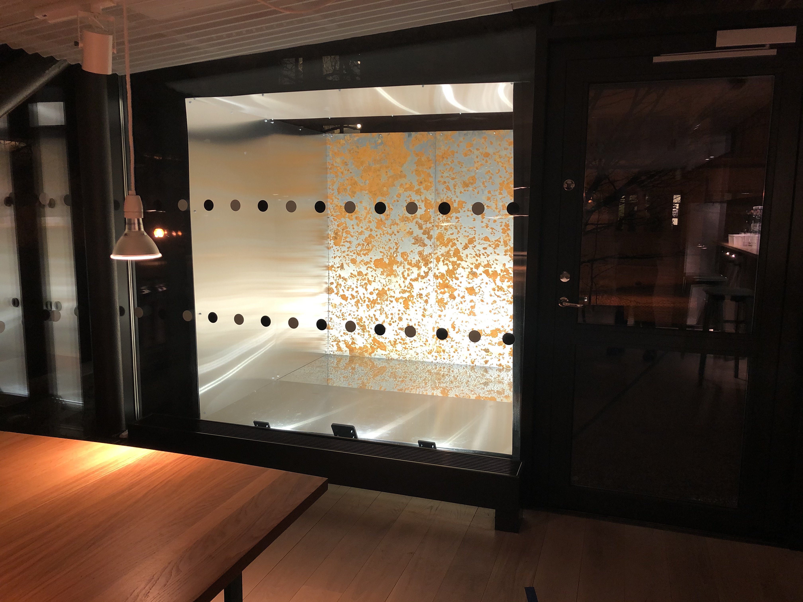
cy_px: 301
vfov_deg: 49.7
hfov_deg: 63.4
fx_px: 650
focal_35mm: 28
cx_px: 402
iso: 64
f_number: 1.8
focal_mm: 4
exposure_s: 1/17
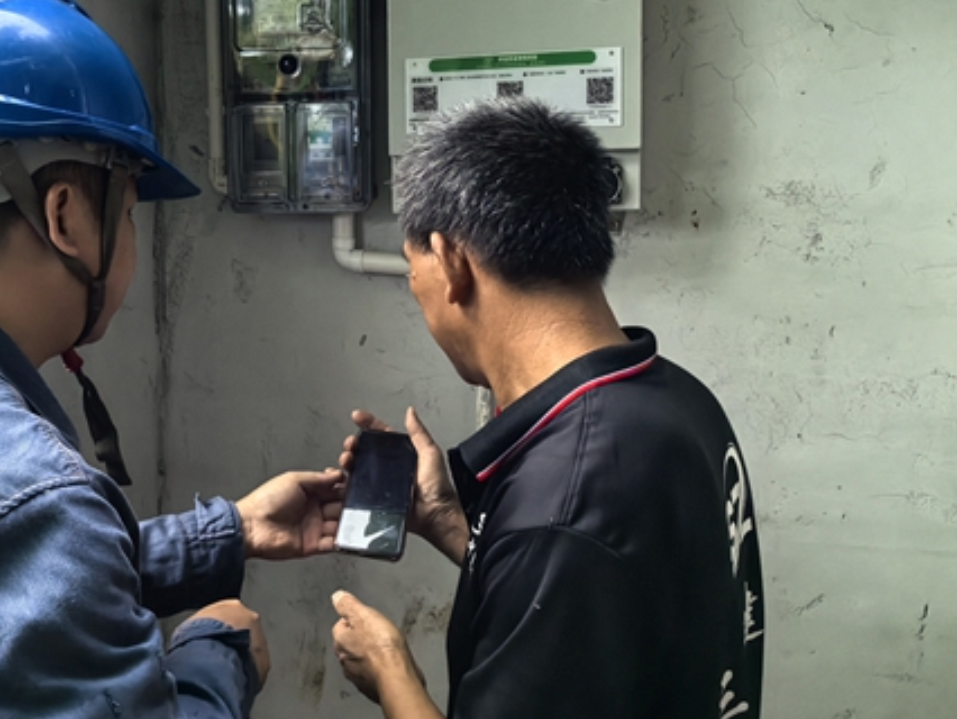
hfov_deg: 48.1
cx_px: 317
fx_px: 1051
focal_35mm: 38
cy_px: 267
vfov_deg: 37.5
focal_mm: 6.98
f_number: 4
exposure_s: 1/1938
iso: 800
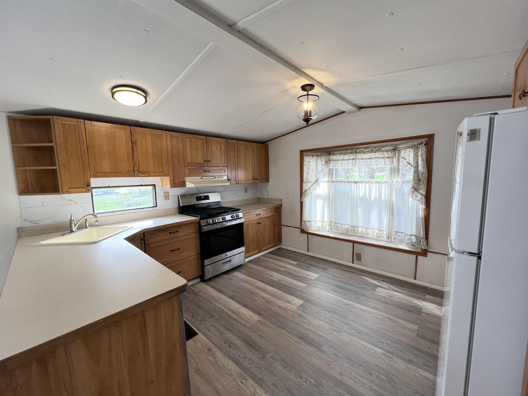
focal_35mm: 13
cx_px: 264
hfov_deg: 106.2
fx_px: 198
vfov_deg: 89.9
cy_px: 198
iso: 64
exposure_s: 1/120
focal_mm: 1.57
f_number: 1.8
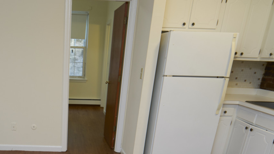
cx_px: 64
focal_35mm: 35
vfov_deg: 30.2
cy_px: 170
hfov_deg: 53.7
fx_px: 254
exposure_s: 1/8
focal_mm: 14
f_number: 7.1
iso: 250
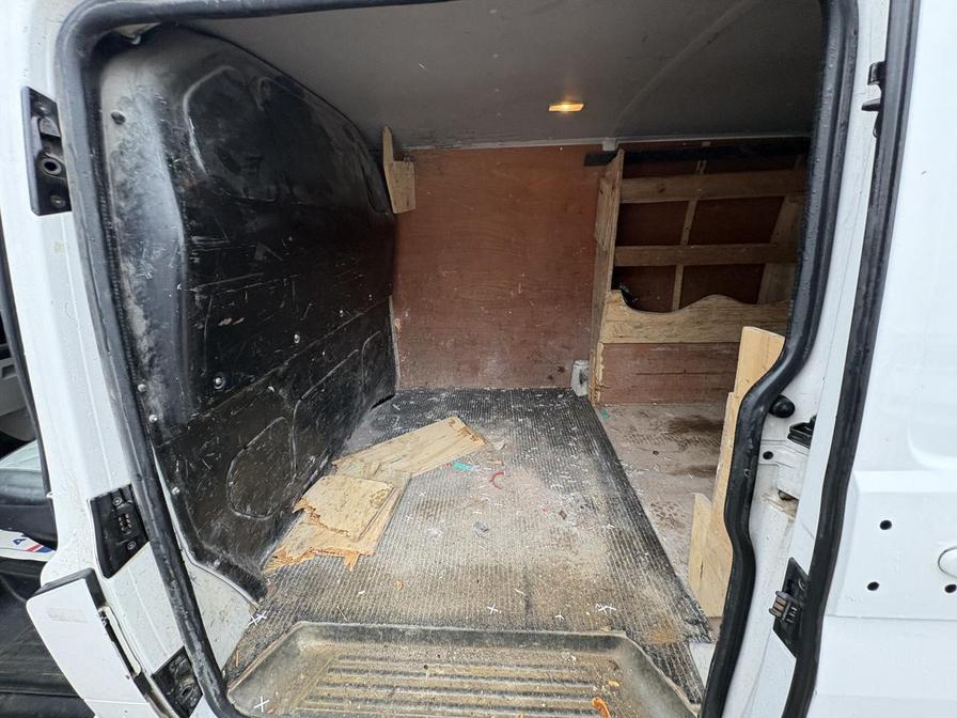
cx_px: 478
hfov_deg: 102.1
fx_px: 387
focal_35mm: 14
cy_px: 359
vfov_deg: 85.7
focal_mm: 2.22
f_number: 2.2
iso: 320
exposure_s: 1/60
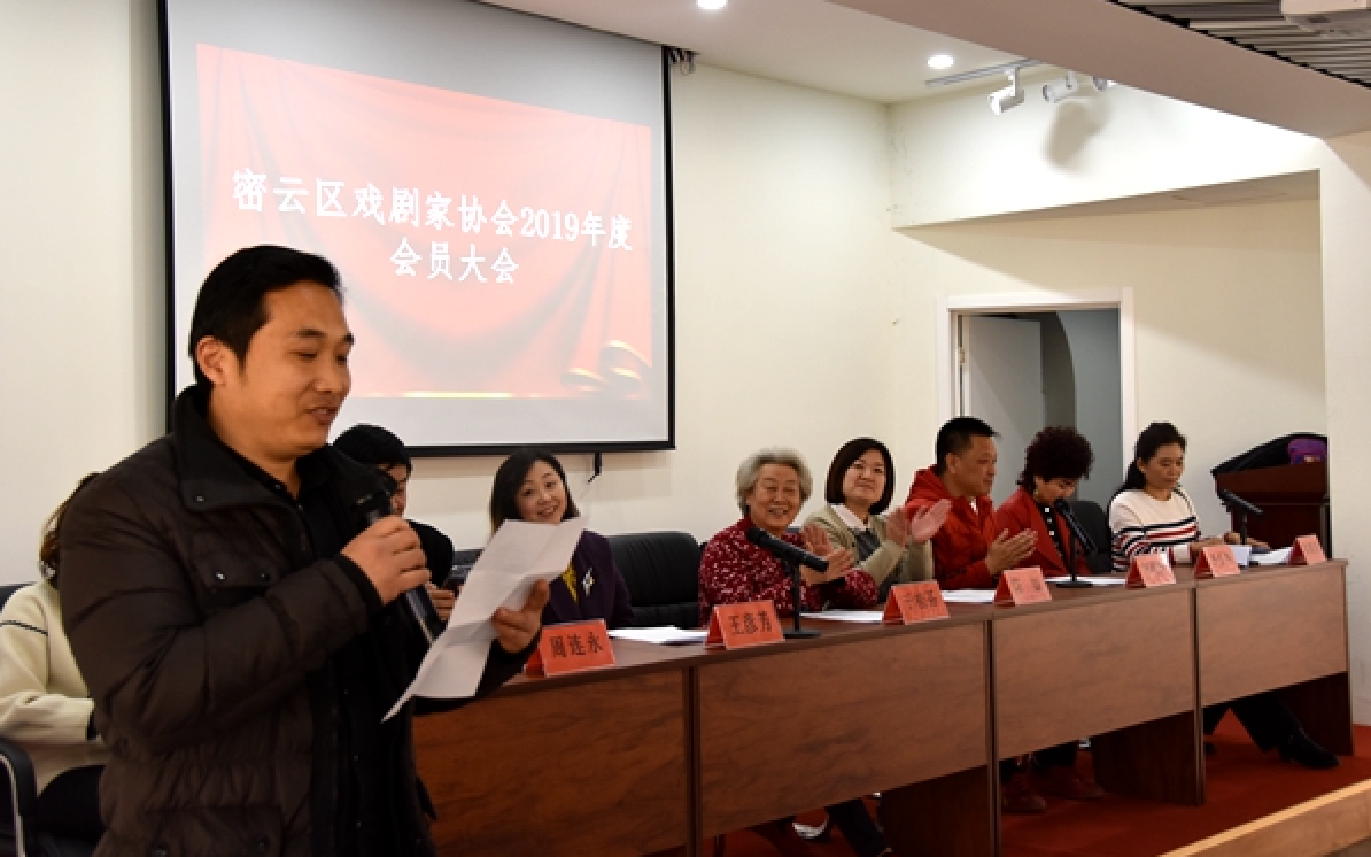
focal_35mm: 42
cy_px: 404
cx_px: 684
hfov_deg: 47.7
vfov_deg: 30.9
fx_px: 1551
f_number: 4.5
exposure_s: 1/80
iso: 800
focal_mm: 27
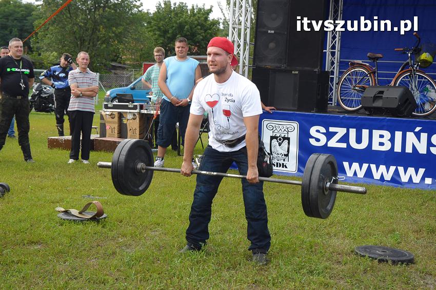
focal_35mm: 60
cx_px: 218
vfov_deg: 22.6
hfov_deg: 33.4
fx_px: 726
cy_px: 145
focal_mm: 40
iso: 400
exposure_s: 1/200
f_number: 7.1
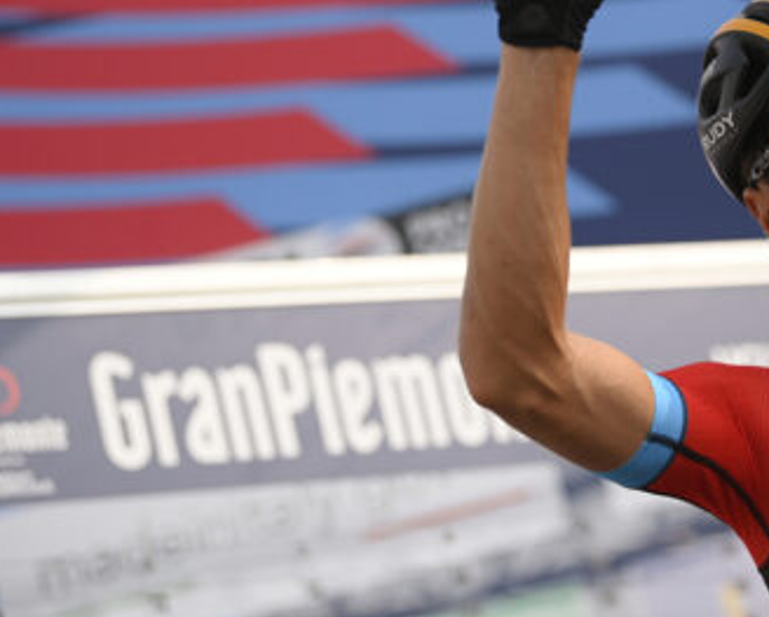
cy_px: 199
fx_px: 4100
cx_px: 627
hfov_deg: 10.7
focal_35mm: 180
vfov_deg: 8.6
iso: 125
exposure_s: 1/1250
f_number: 3.5
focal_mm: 116
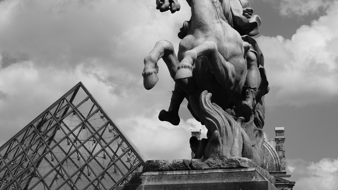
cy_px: 64
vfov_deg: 10.2
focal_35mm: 119
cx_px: 108
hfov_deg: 18.0
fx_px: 1065
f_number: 9
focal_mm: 45
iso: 100
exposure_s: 1/400
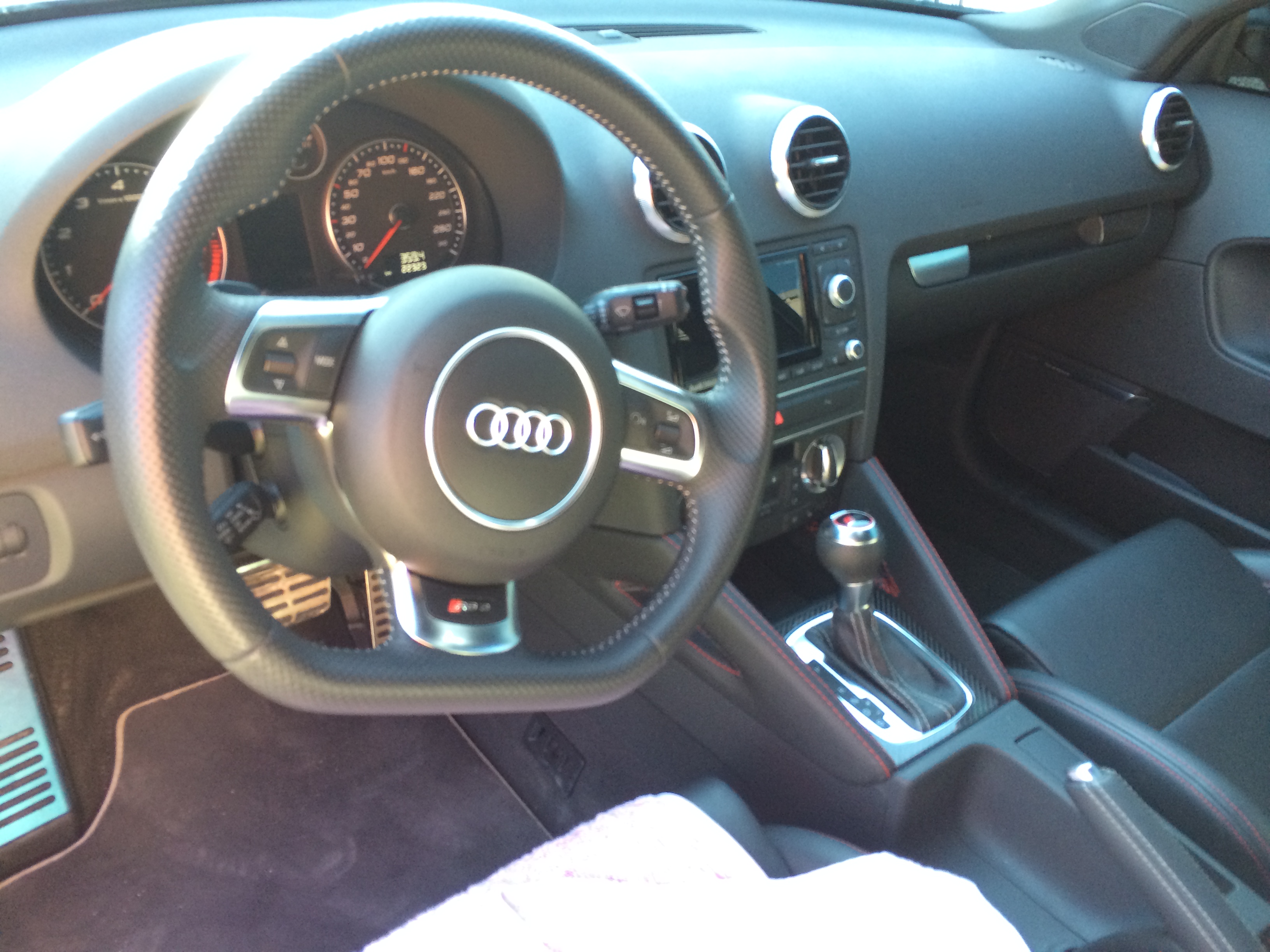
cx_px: 635
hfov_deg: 60.0
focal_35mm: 30
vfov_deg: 46.8
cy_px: 476
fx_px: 1101
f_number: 2.2
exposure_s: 1/30
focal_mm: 4.12
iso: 64
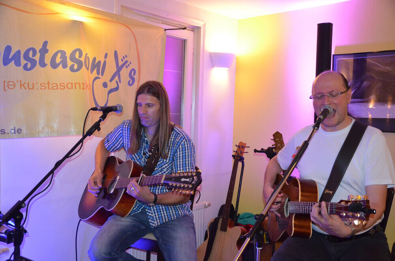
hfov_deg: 51.4
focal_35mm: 38
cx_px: 198
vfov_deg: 35.3
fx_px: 411
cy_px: 130
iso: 2800
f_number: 4
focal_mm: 25
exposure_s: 1/60
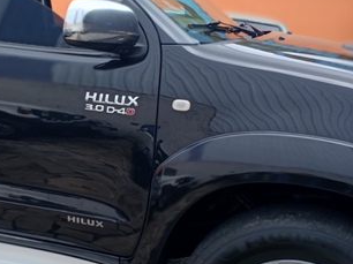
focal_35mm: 68
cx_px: 3
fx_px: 693
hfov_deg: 27.1
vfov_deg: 21.6
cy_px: 151
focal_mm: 3.98
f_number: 1.8
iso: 20
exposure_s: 1/182
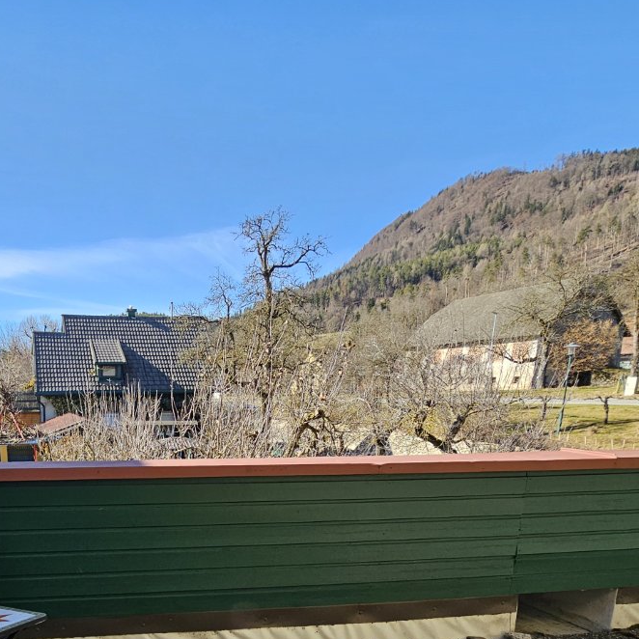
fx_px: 522
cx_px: 129
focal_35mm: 25
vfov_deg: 58.2
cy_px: 510
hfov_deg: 58.2
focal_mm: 2.2
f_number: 2.2
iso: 50
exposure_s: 1/952
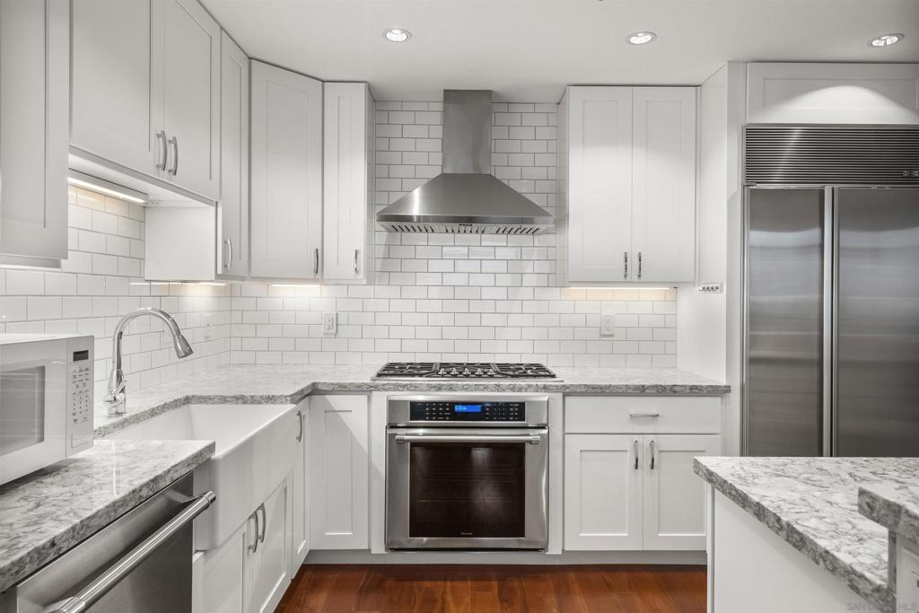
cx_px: 460
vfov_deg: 59.5
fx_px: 536
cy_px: 306
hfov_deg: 81.2
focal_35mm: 21
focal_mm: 21
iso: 100
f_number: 8
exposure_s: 1/10
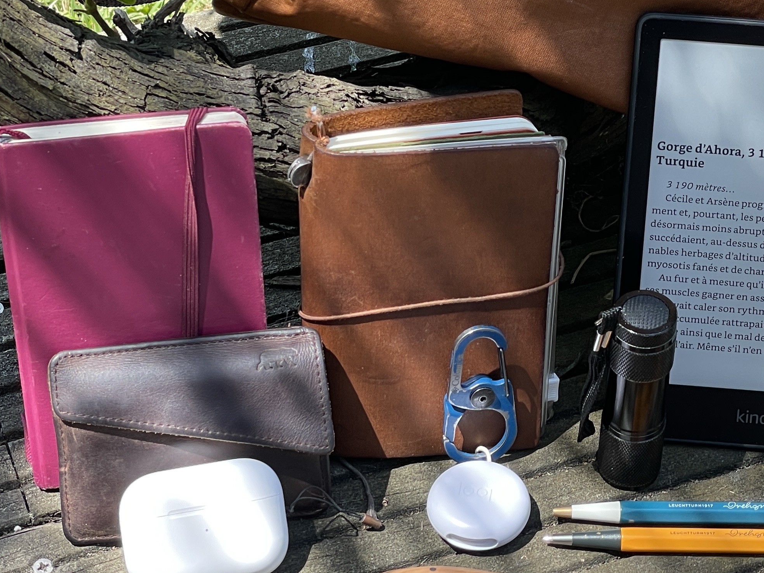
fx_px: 2339
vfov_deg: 13.9
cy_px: 166
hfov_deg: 18.5
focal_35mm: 106
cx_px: 533
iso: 25
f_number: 2
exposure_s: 1/169
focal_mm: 6
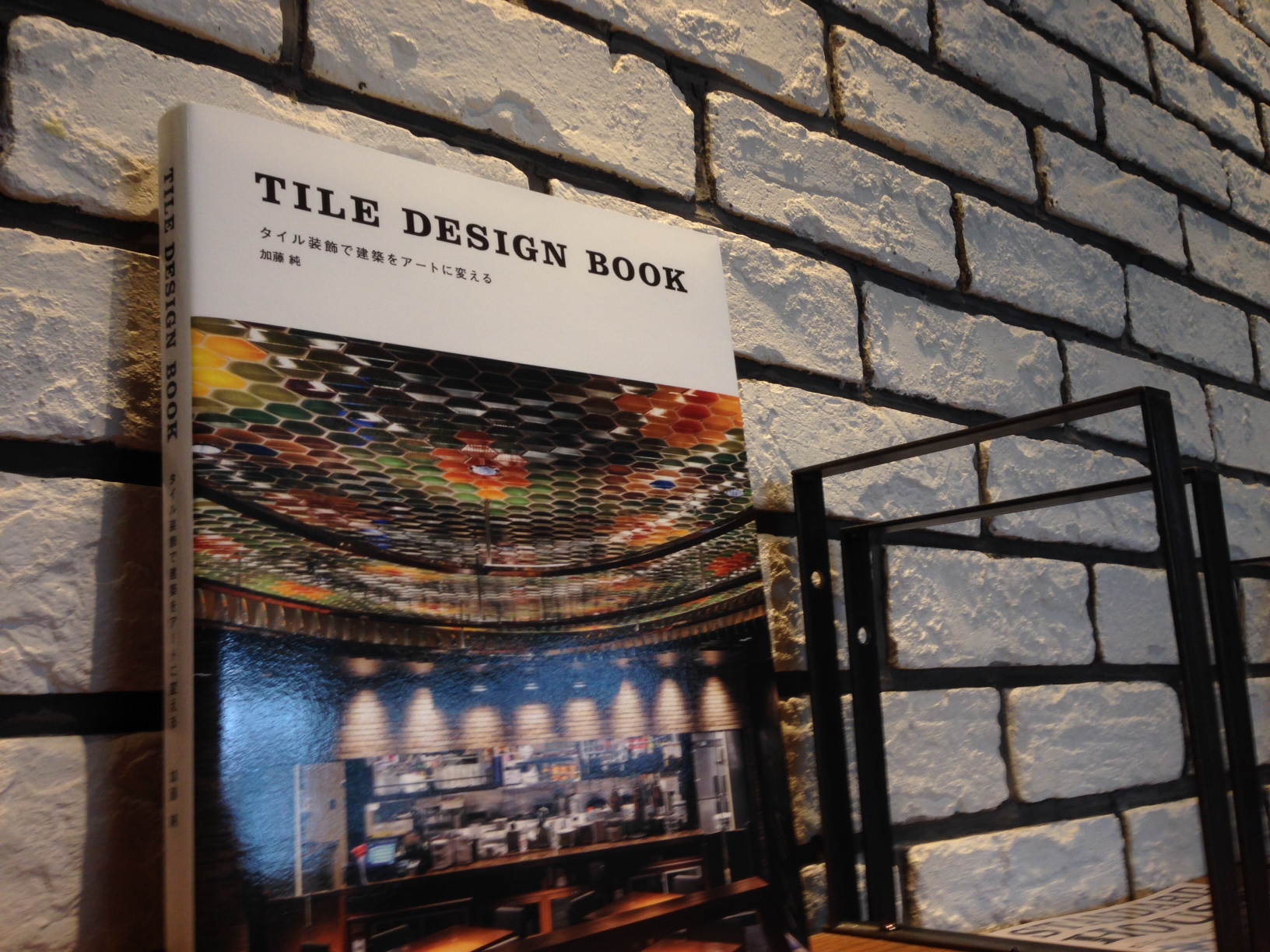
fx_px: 1211
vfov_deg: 42.9
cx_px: 635
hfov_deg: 55.4
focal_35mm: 33
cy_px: 476
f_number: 2.4
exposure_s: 1/30
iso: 50
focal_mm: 4.12
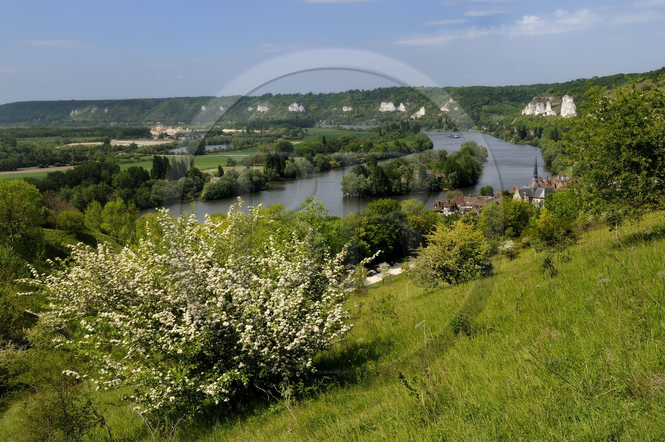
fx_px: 738
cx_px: 332
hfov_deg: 48.5
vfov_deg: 33.3
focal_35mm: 40
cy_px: 221
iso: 200
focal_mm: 40
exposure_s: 1/160
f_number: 14
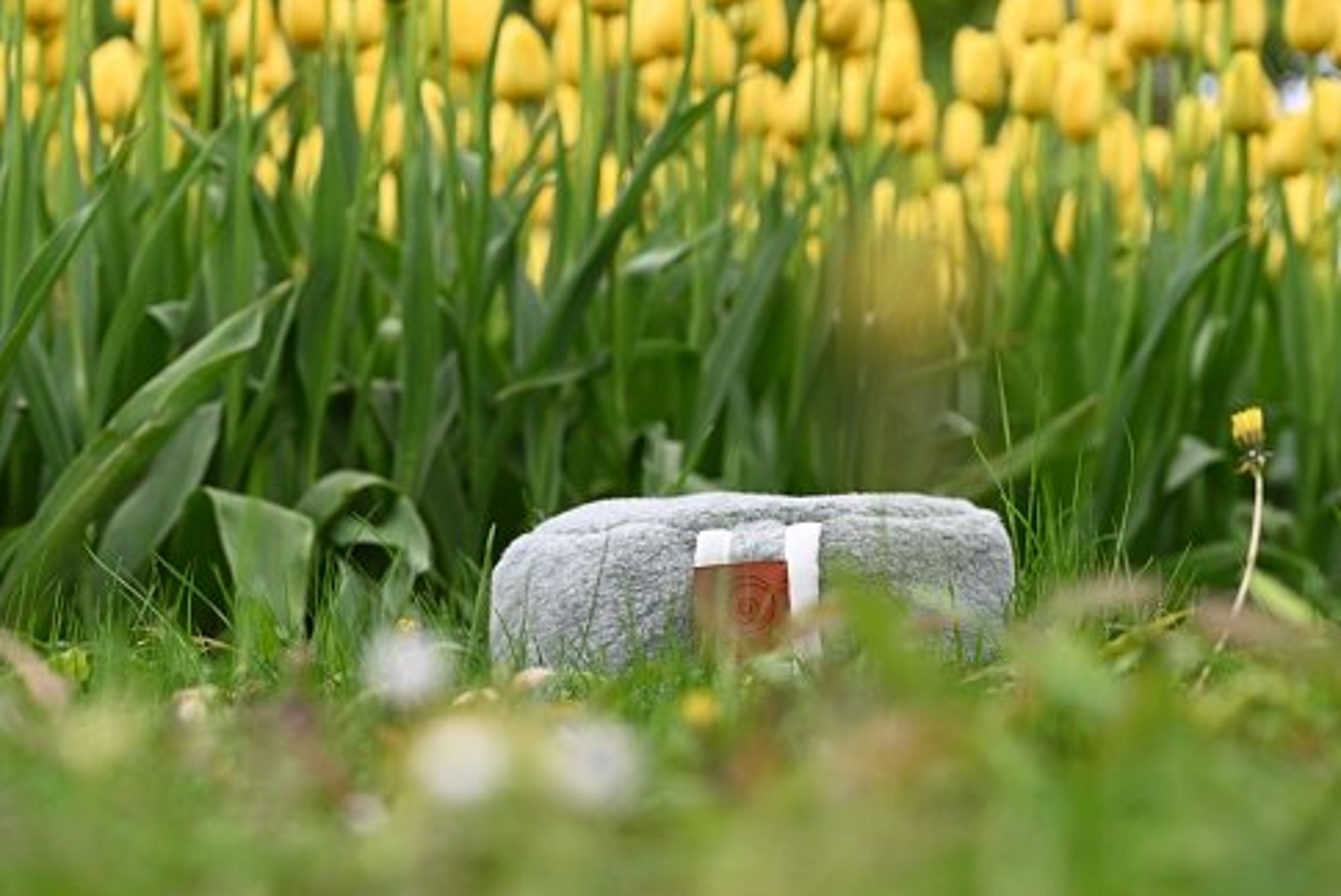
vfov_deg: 12.5
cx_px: 672
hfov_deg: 18.6
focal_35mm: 110
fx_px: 4100
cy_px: 466
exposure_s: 1/200
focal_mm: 105
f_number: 5.6
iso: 200
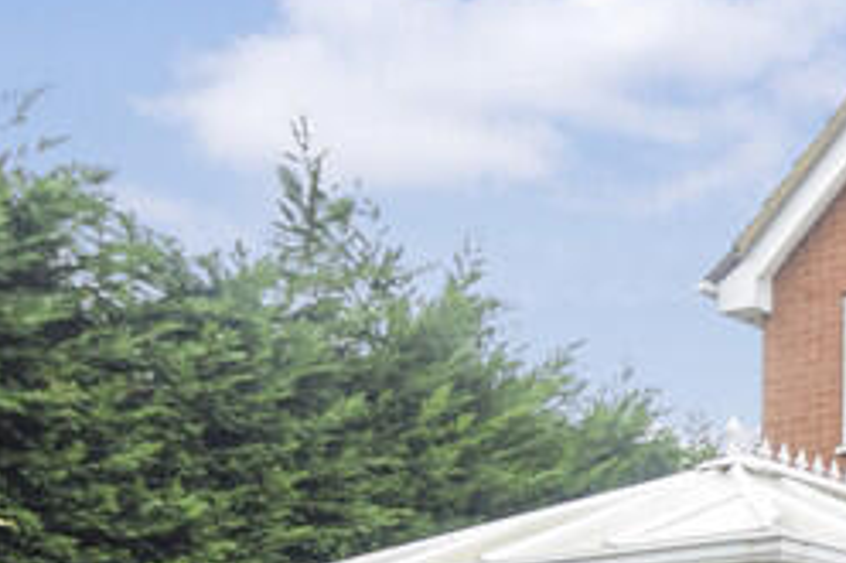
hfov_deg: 28.5
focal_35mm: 62
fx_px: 1456
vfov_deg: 20.2
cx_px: 1000
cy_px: 708
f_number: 5.6
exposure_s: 1/250
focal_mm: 10
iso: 100
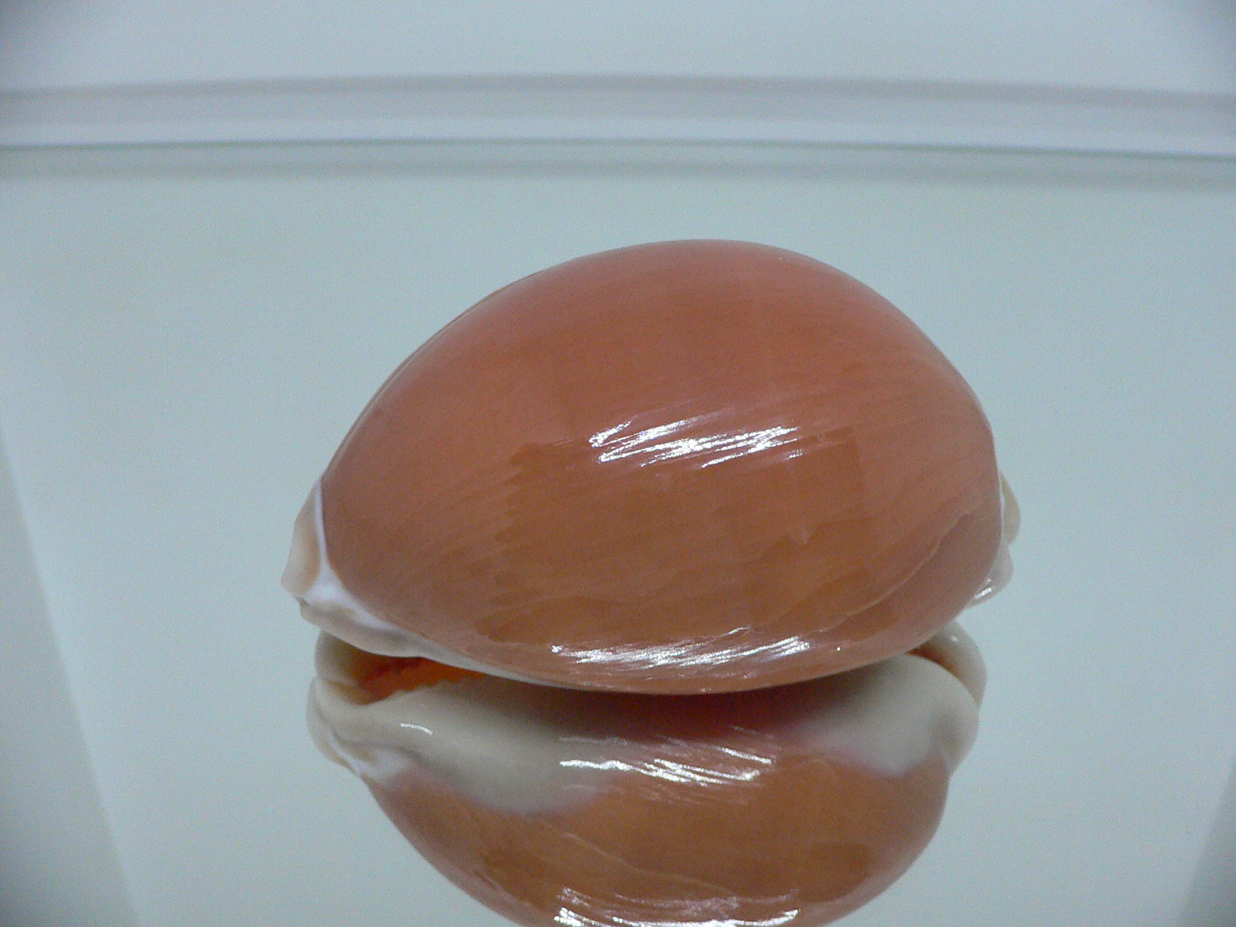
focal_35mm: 35
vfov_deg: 40.7
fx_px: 1250
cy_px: 464
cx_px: 618
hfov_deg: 52.6
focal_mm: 4.6
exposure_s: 1/60
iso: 200
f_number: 2.8
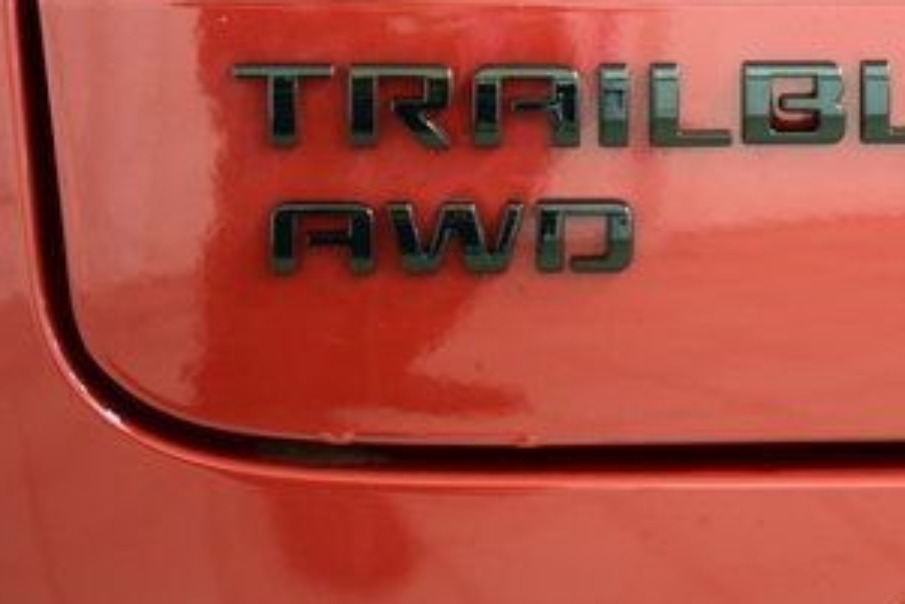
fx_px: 5608
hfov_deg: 9.2
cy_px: 128
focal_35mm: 223
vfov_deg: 6.2
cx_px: 812
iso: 1600
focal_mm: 70
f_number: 2.8
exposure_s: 1/30
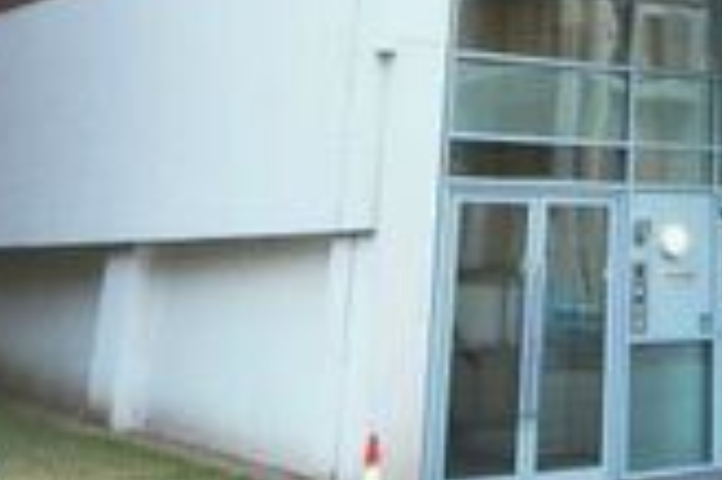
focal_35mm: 77
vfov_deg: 15.0
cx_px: 775
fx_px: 1543
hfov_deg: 24.7
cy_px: -429
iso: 360
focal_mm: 12
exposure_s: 1/125
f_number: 5.6
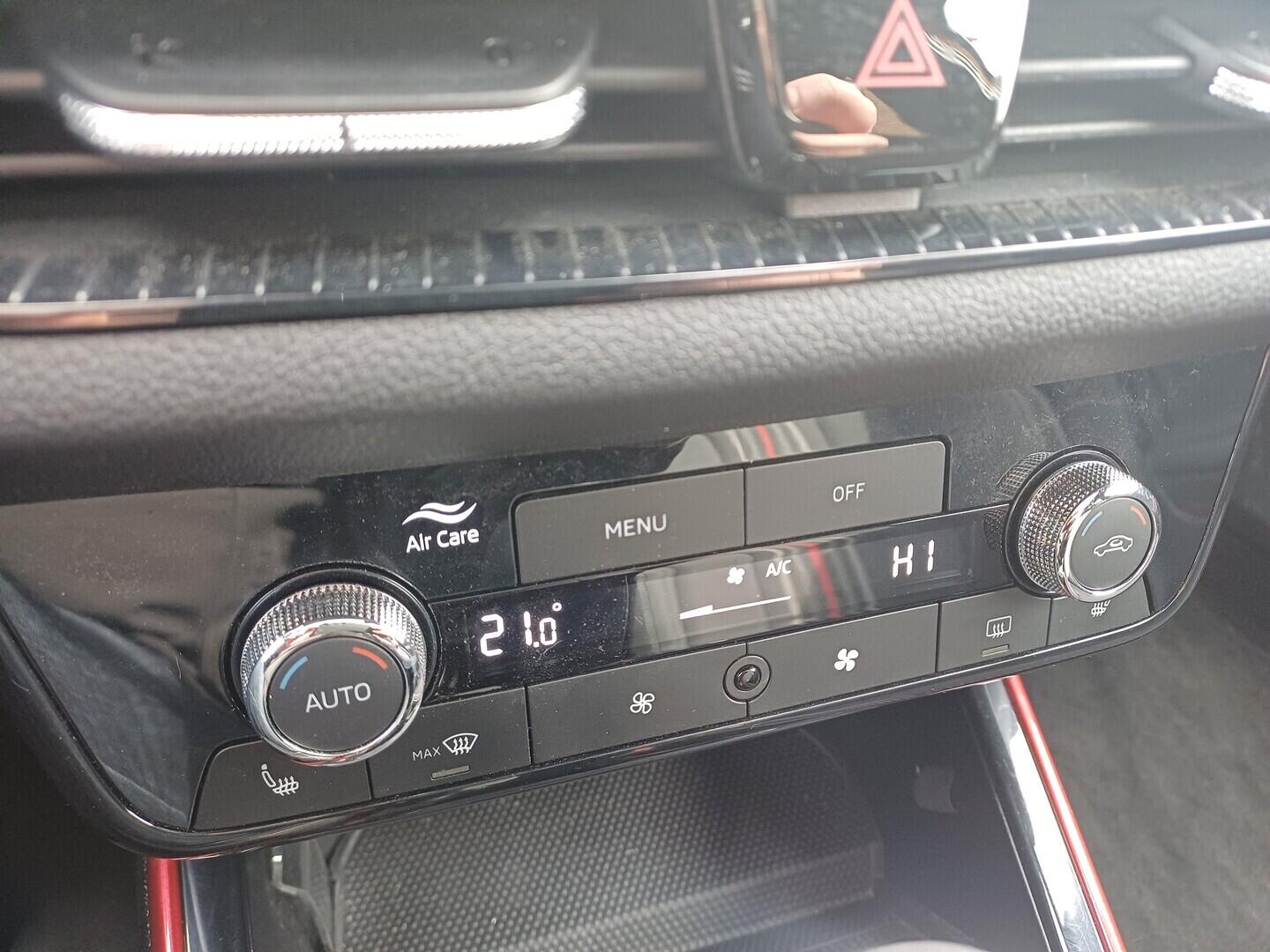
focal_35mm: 25
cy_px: 476
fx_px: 917
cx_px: 635
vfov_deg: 54.9
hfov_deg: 69.4
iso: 400
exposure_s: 1/50
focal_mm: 4.65
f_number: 1.8
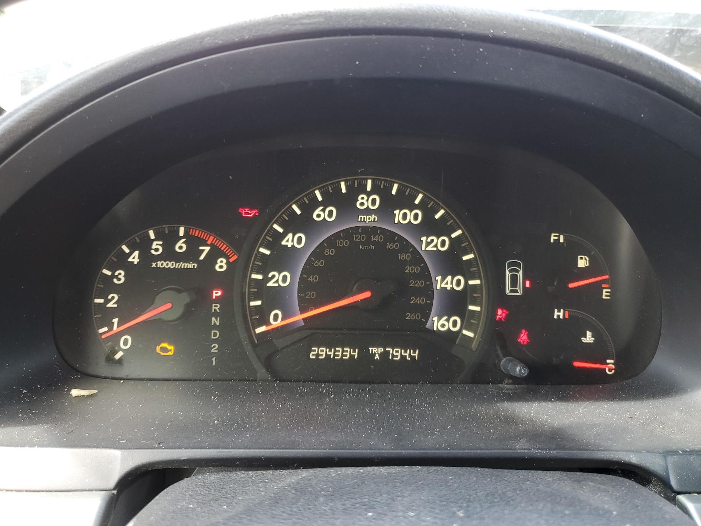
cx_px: 350
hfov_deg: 67.3
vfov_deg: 53.1
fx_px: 527
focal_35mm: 26
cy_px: 263
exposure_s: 1/50
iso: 62
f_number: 1.5
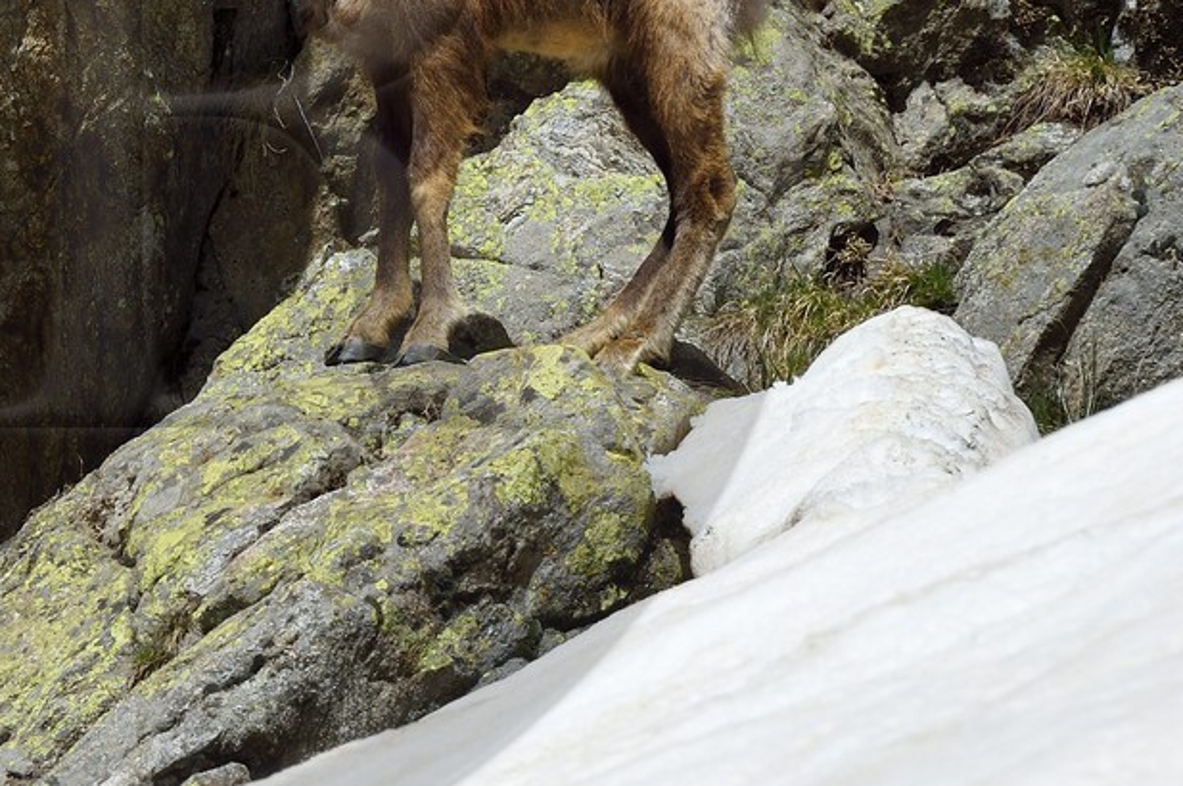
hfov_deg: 4.0
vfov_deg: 2.6
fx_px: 17037
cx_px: 13
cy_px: 117
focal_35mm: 519
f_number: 13
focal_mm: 200
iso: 400
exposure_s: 1/800
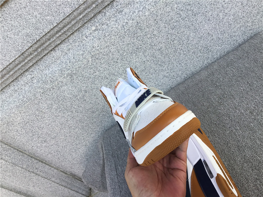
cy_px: 98
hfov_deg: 58.4
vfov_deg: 45.4
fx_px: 236
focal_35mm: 31
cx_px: 132
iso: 25
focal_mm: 3.3
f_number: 2.4
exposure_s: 1/673
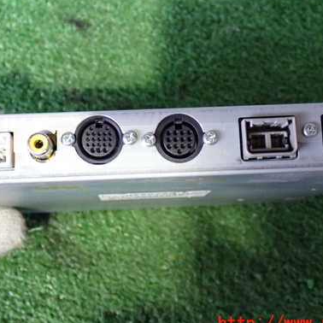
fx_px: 697
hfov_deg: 26.1
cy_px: 143
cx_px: 155
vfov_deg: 26.1
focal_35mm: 66
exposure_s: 1/25
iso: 800
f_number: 3.1
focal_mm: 8.4
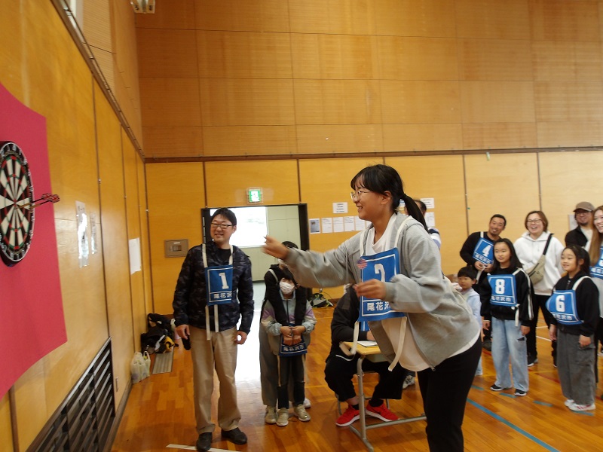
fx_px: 470
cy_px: 226
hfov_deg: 65.3
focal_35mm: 27
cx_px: 302
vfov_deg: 51.4
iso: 150
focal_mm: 4.9
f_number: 3
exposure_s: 1/30
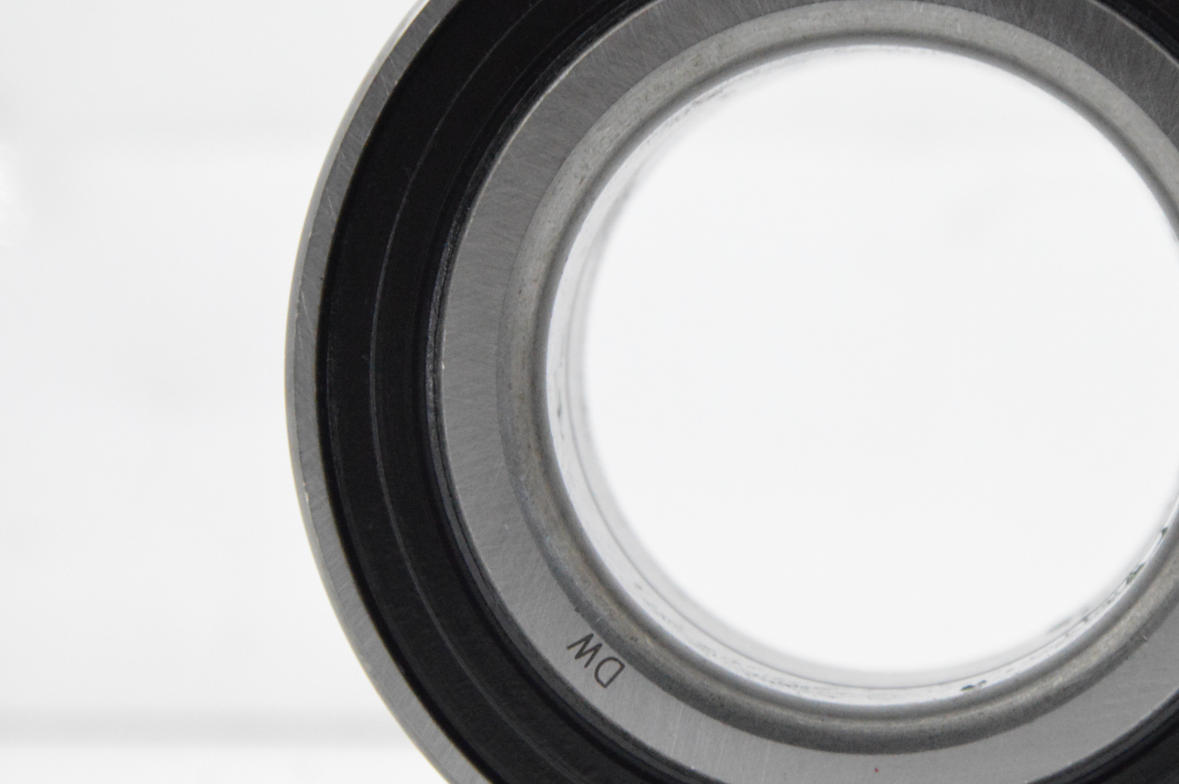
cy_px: 363
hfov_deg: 8.9
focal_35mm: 232
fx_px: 7591
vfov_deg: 5.9
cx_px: 853
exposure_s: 1/100
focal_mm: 90
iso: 3200
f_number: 7.1
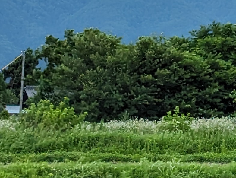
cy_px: -106
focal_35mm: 250
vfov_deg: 5.9
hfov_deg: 7.6
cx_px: 470
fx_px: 1707
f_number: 1.85
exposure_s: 1/1852
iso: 48
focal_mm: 6.81
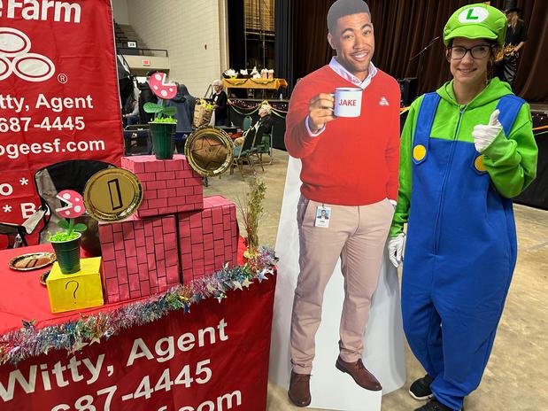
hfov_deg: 71.6
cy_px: 206
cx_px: 274
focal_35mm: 24
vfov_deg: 56.8
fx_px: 380
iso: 250
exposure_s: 1/60
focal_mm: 6.86
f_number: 1.78
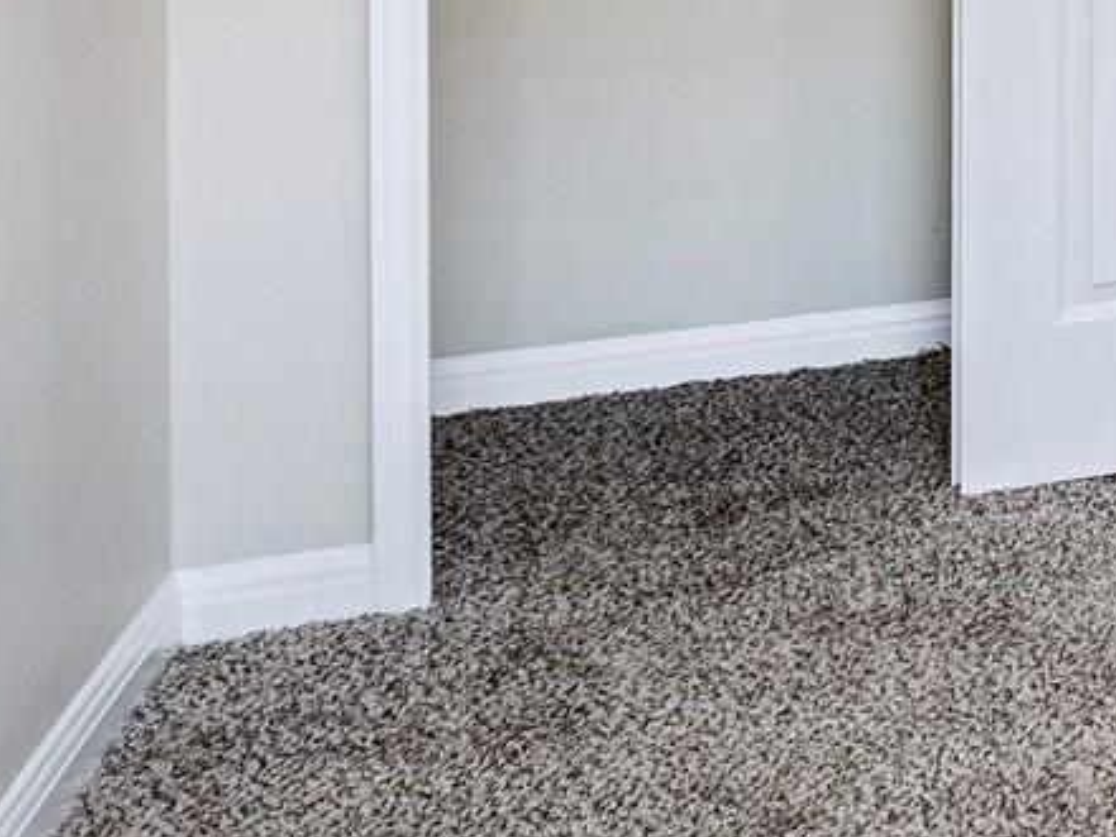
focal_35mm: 71
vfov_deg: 18.3
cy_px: -437
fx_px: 2290
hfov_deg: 18.8
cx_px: 2161
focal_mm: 10
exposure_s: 1/80
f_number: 8
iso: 100
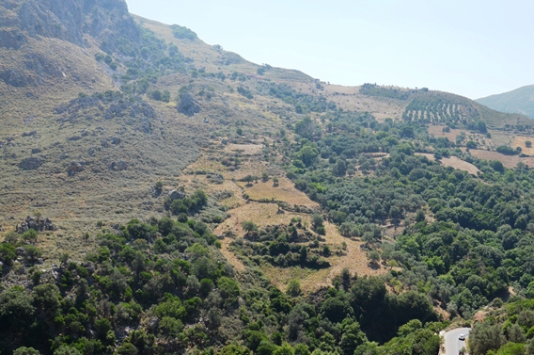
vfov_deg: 34.9
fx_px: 563
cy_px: 191
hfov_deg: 50.0
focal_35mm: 38
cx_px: 346
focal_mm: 18
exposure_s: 1/250
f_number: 8
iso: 125
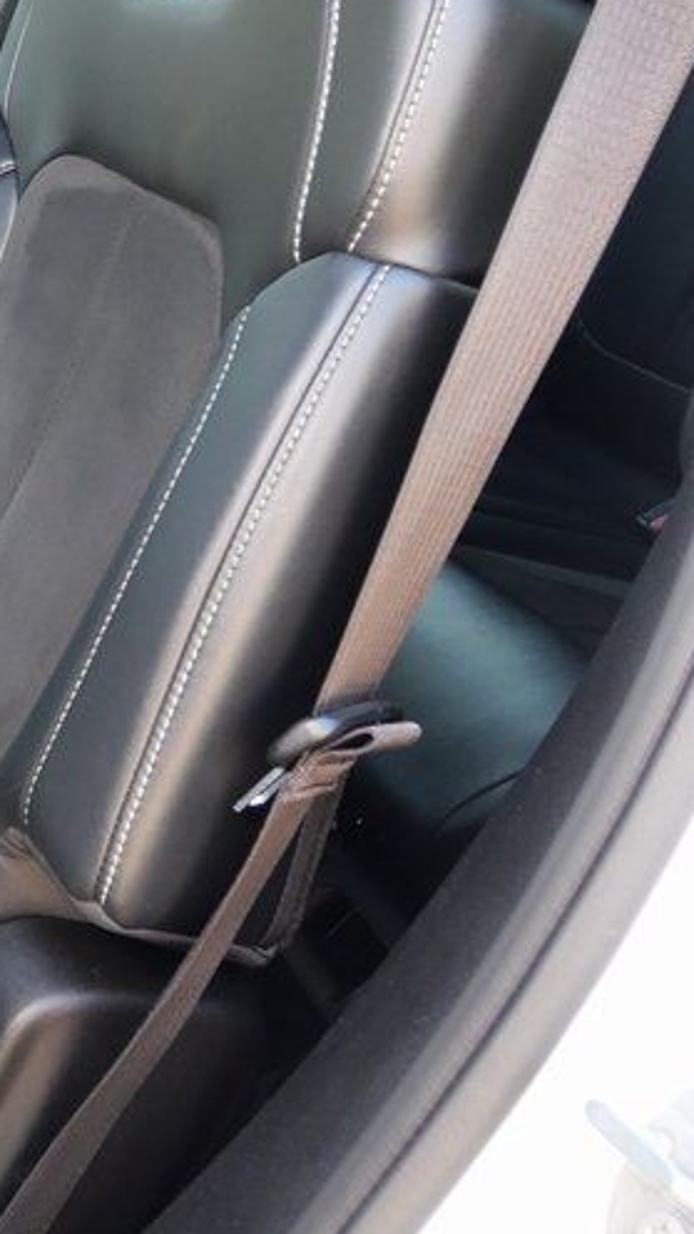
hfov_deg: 18.0
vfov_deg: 37.5
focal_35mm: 54
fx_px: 1767
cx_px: -530
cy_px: 304
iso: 500
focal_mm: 12
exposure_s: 1/60
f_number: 3.5
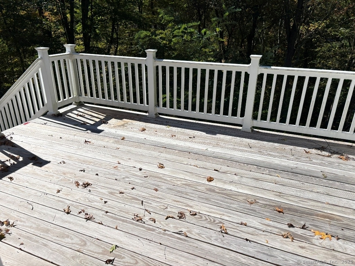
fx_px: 267
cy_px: 133
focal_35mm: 26
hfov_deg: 67.3
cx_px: 178
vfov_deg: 53.1
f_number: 1.6
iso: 50
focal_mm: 5.96
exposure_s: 1/3831
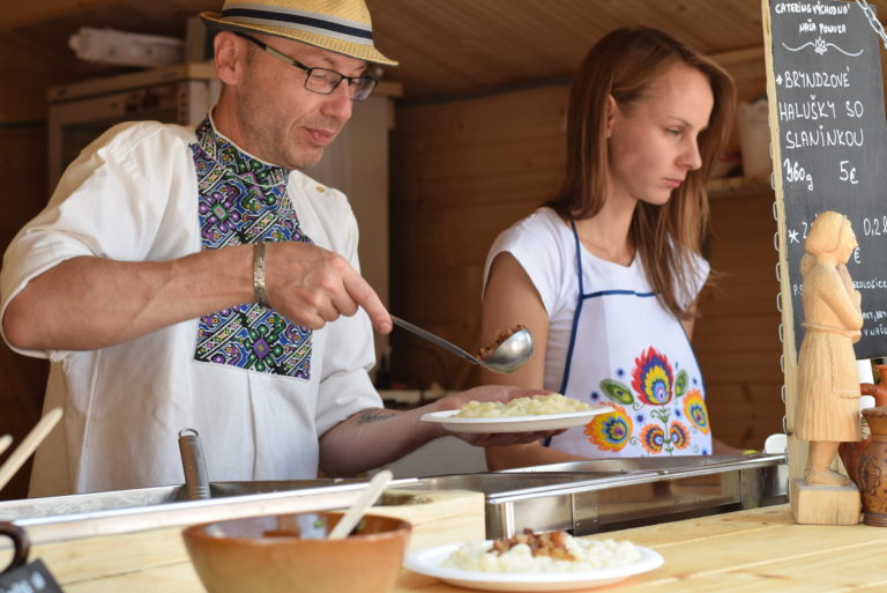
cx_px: 444
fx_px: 1849
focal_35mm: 75
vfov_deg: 18.2
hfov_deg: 27.0
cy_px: 296
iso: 100
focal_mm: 50
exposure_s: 1/100
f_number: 4
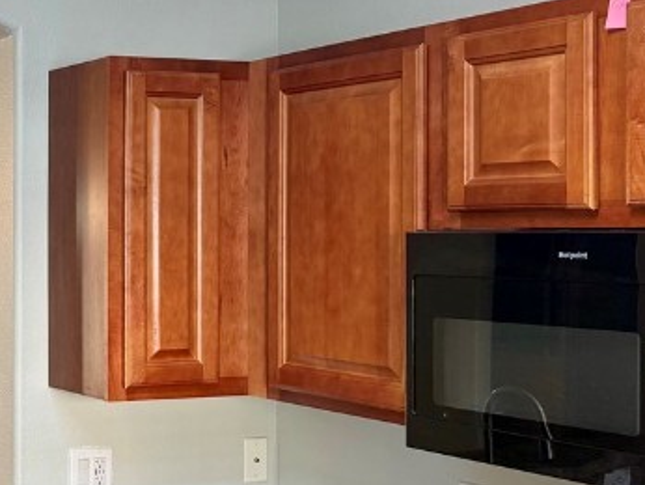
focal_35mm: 71
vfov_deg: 20.7
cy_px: 265
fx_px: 1324
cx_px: -76
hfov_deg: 25.3
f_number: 1.78
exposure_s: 1/120
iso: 160
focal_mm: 6.76
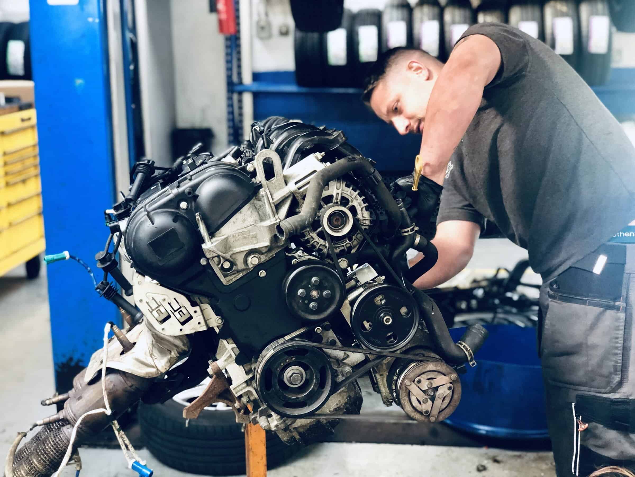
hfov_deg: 36.8
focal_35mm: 52
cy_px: 238
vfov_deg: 28.0
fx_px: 954
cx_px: 318
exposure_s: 1/33
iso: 125
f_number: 2.4
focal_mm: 6
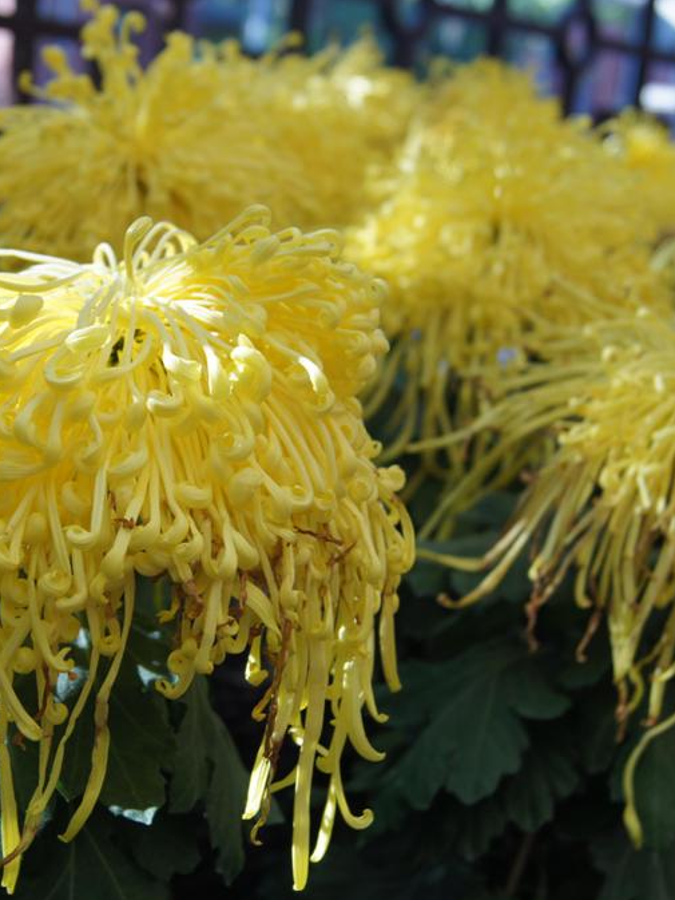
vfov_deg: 33.8
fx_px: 1482
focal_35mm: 57
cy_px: 453
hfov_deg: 25.3
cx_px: 164
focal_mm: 26
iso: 100
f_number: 5
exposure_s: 1/60
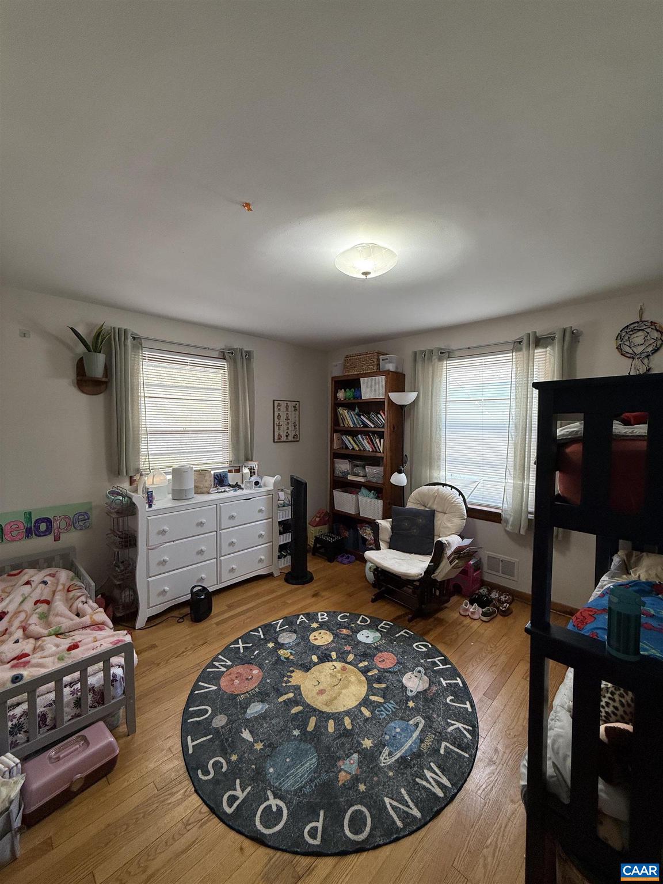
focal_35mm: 14
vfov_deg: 102.1
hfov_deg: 85.7
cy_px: 442
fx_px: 358
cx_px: 332
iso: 200
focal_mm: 2.22
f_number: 2.2
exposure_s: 1/120
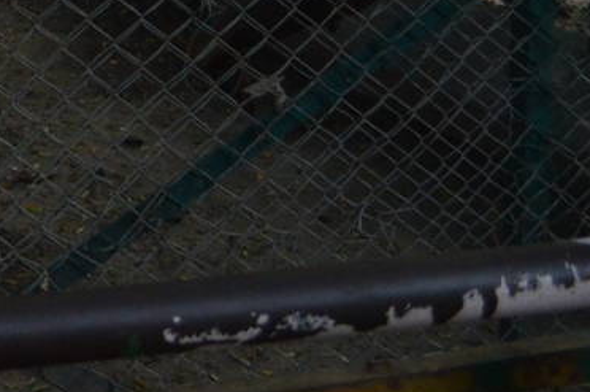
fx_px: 1899
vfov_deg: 10.6
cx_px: -615
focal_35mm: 116
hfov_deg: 14.5
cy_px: -436
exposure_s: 1/160
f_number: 4.5
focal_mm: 18
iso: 1250
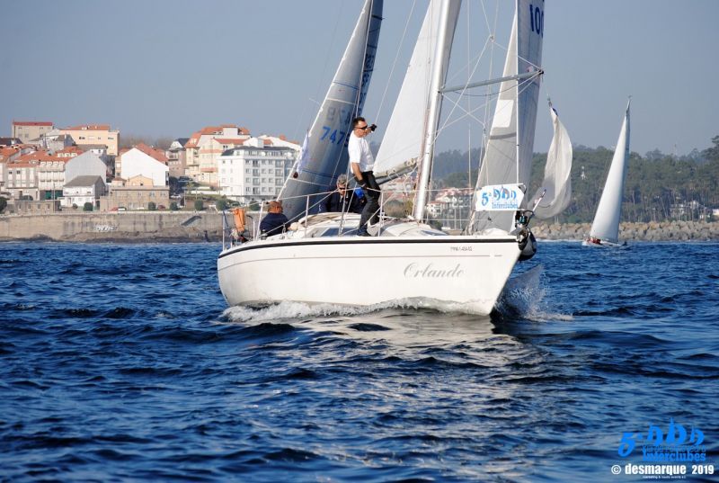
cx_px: 360
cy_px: 242
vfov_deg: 8.4
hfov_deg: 12.4
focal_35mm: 165
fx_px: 3302
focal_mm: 110
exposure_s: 1/640
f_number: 6.3
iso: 100
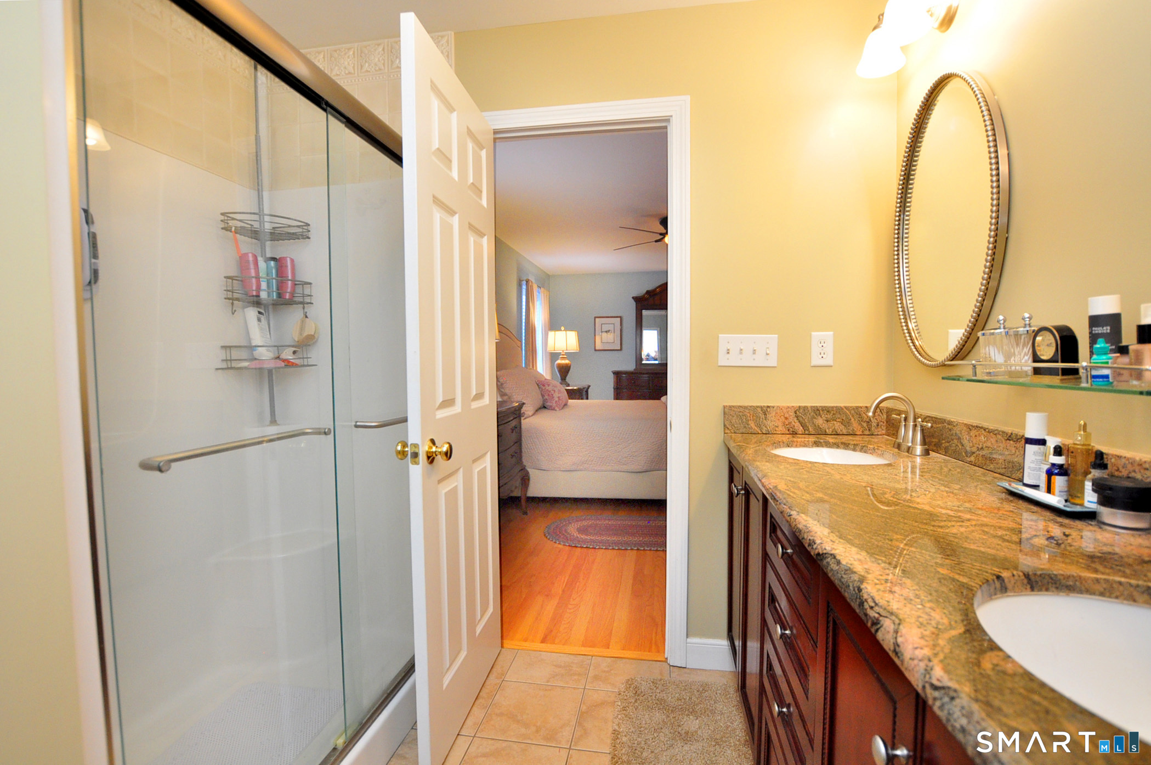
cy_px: 382
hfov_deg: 95.1
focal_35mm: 16
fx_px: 527
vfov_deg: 71.9
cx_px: 576
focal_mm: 11
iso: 1000
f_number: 4.5
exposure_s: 1/60
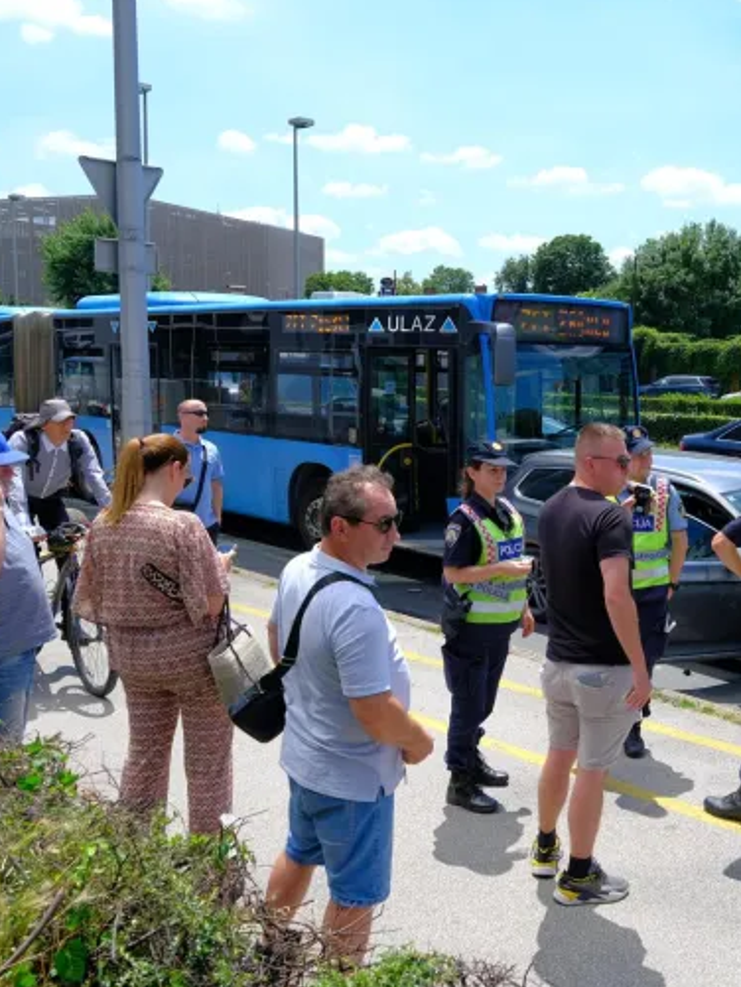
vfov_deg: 52.6
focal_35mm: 35
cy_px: 494
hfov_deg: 39.7
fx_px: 999
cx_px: 546
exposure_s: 1/1000
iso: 200
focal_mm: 16
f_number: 4
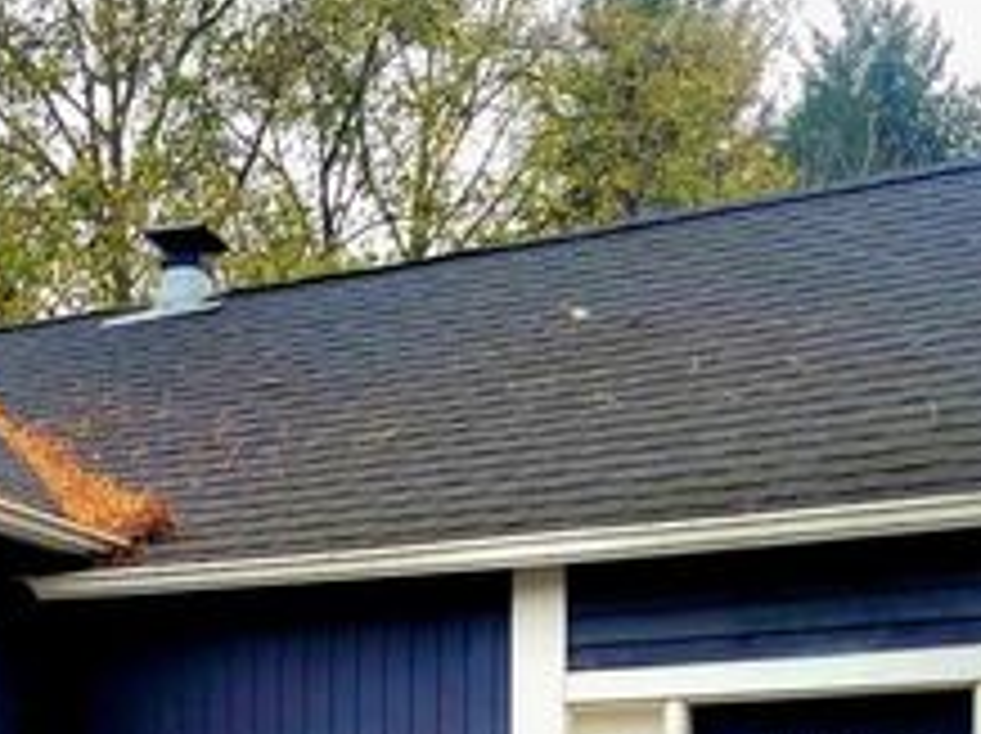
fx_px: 2010
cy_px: 975
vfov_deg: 19.0
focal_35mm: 71
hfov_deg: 27.1
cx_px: 261
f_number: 1.8
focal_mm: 5.4
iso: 40
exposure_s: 1/256
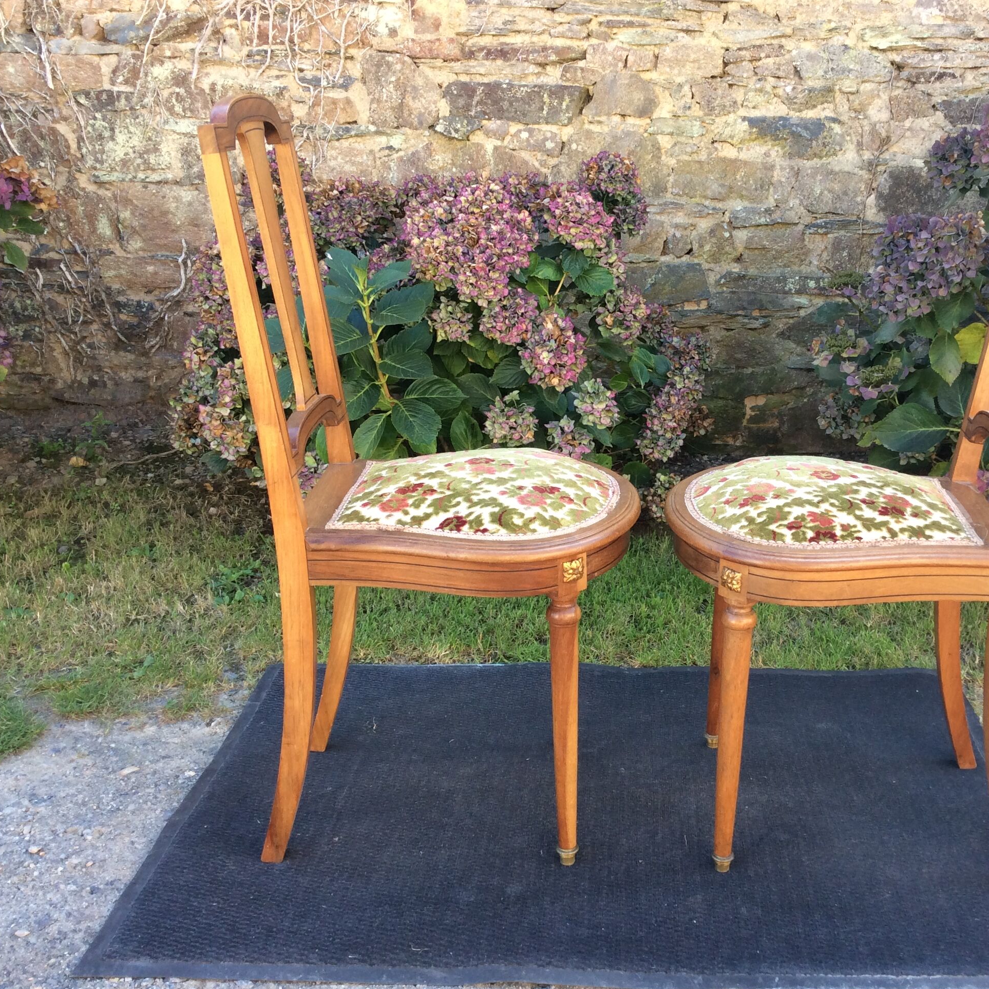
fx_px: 1228
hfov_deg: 43.4
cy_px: 496
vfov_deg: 43.9
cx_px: 644
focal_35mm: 38
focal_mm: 3.3
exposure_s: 1/100
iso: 40
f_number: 2.4
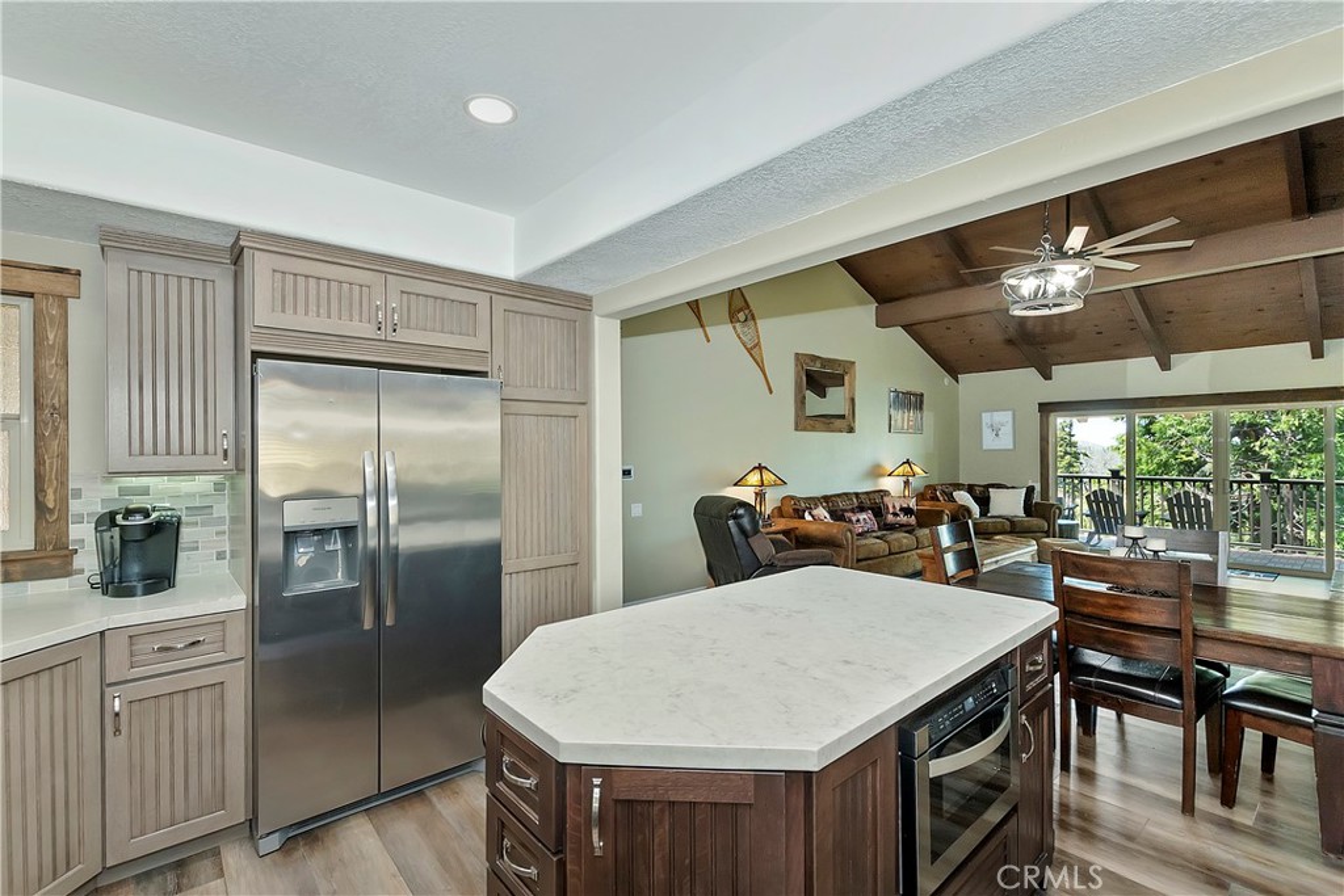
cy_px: 448
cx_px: 672
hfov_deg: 100.4
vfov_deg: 77.3
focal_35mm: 15
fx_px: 560
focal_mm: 10
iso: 400
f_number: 8
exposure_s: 1/30
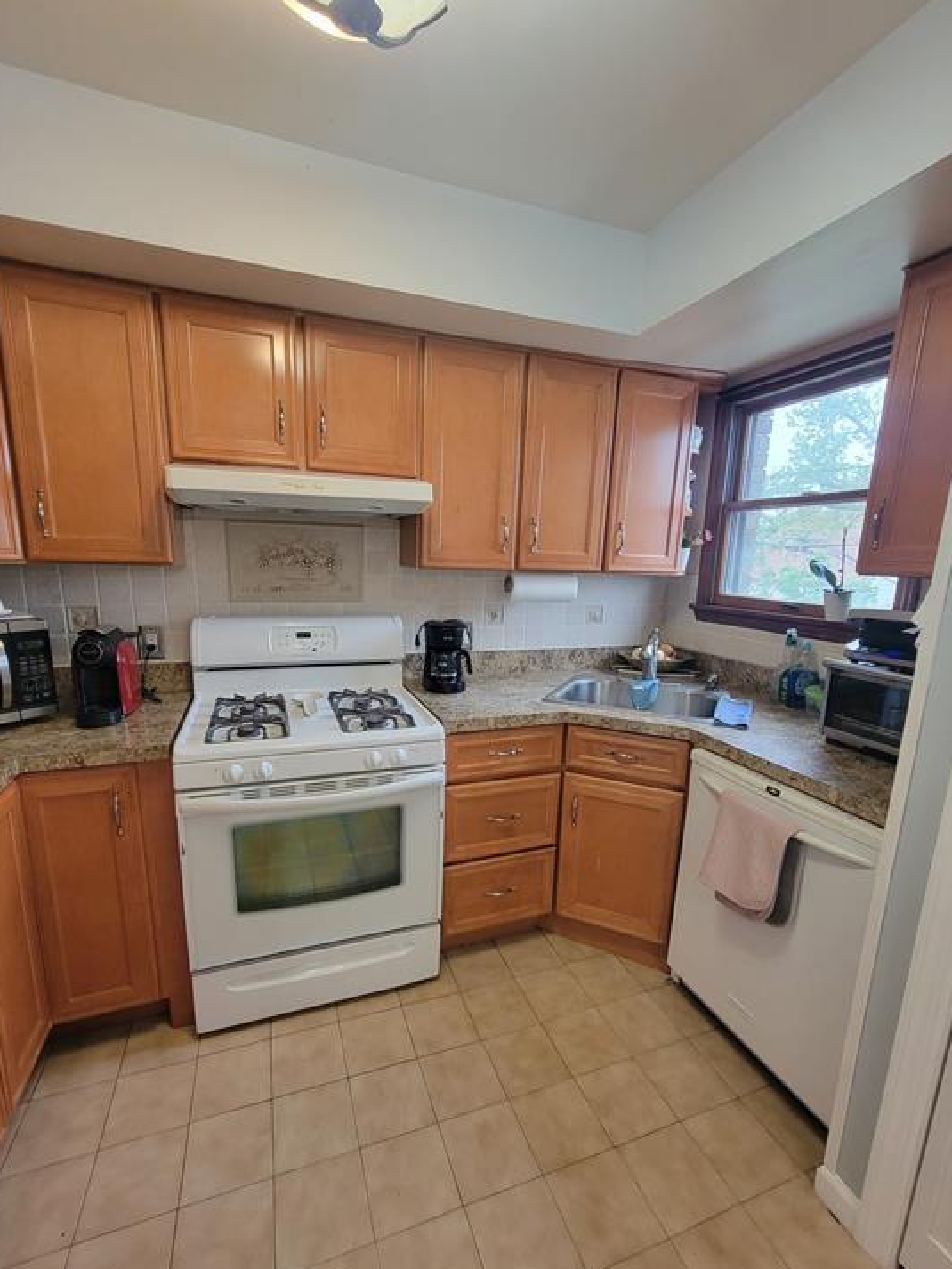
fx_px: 513
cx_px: 472
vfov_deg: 102.0
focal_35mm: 14
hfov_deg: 85.7
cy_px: 669
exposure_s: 1/60
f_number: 2.2
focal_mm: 2.2
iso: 250
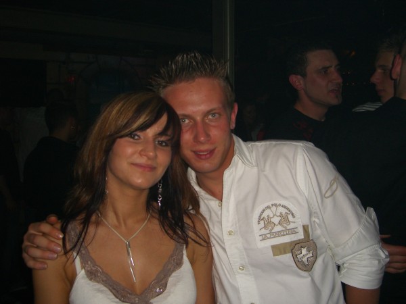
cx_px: 203
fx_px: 446
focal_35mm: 38
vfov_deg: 37.7
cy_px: 152
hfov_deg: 49.0
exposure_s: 1/60
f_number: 2.8
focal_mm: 7.9
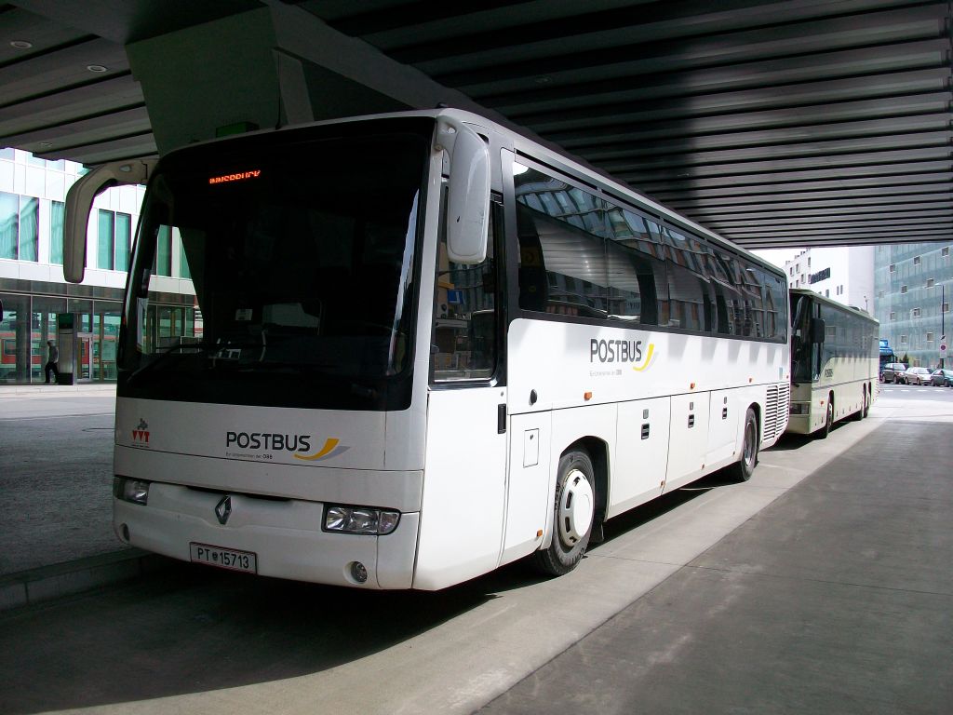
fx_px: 881
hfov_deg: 56.8
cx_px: 476
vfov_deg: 44.2
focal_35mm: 32
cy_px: 358
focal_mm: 5.7
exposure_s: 1/320
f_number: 2.8
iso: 64
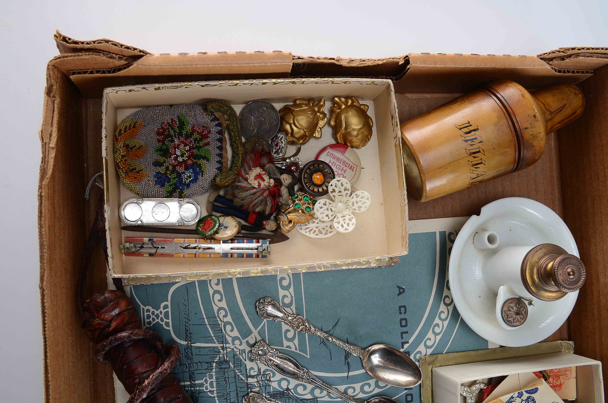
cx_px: 304
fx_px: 556
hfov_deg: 57.3
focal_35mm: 33
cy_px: 202
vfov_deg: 39.8
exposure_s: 1/80
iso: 100
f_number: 10
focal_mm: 22
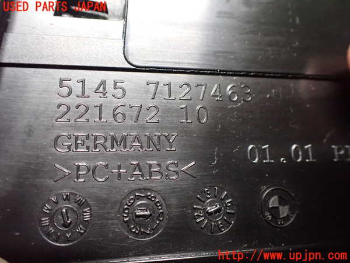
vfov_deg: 46.8
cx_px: 175
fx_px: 303
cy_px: 132
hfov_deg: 60.0
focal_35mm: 30
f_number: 2.3
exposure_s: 1/30
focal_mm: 5.4
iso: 1250
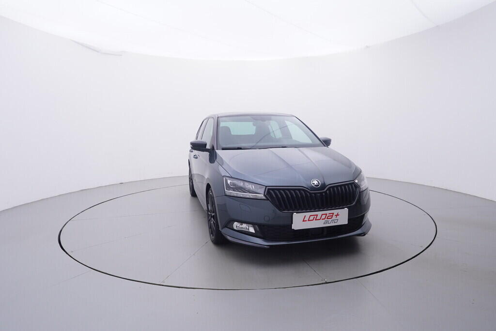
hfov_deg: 77.3
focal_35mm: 22
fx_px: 310
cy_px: 166
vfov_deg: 56.2
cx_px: 248
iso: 200
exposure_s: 1/80
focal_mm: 15
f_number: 5
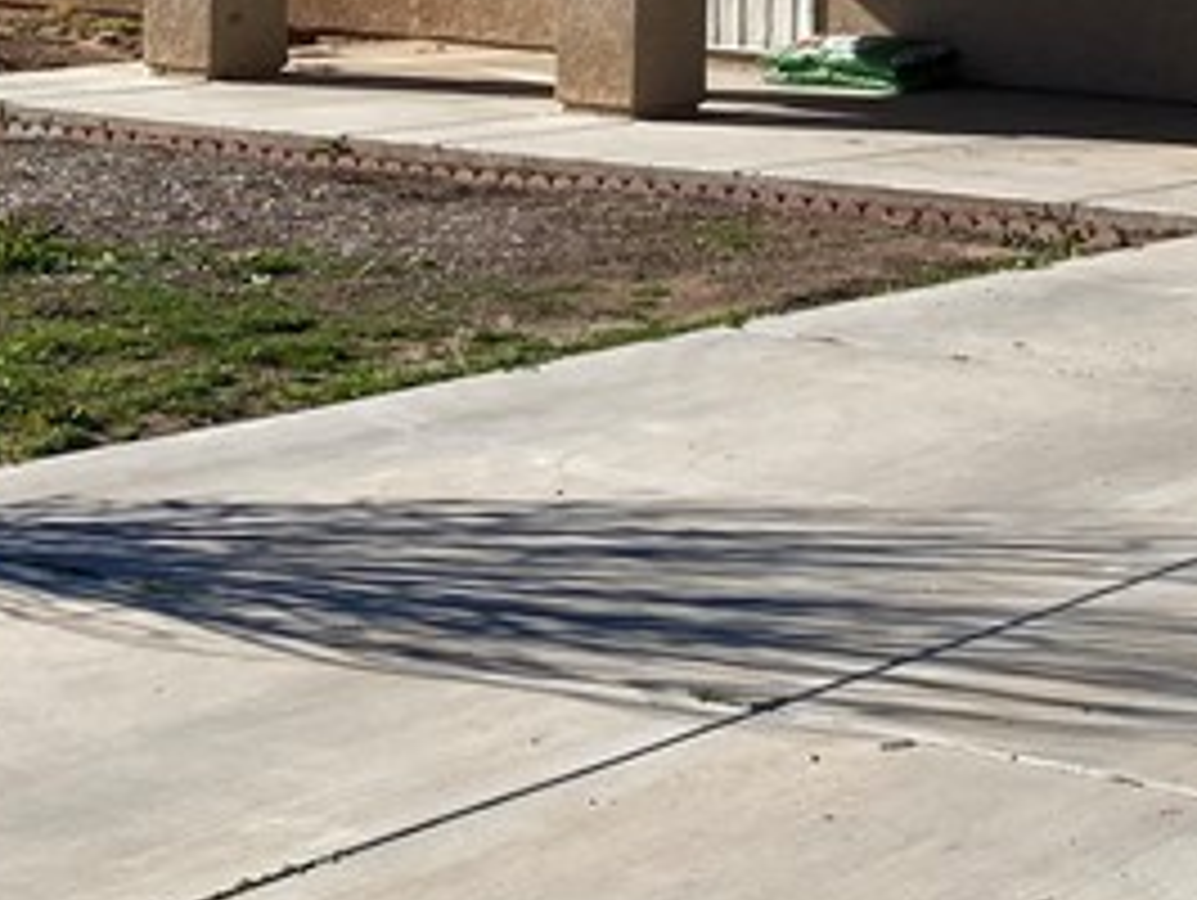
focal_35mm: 100
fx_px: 3461
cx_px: 1516
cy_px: 126
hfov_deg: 18.4
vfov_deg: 14.7
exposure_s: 1/3984
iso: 32
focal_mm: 4.25
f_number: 1.8
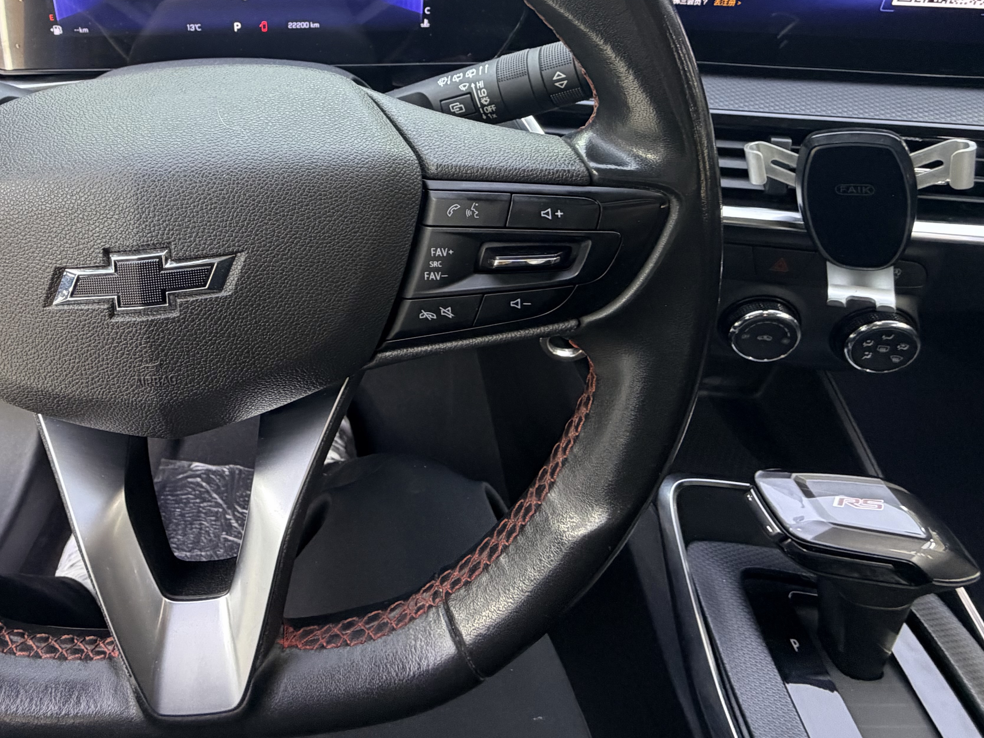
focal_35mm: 24
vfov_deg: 51.9
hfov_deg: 69.4
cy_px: 114
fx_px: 682
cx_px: 323
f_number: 2.2
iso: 320
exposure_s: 1/100
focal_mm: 2.22
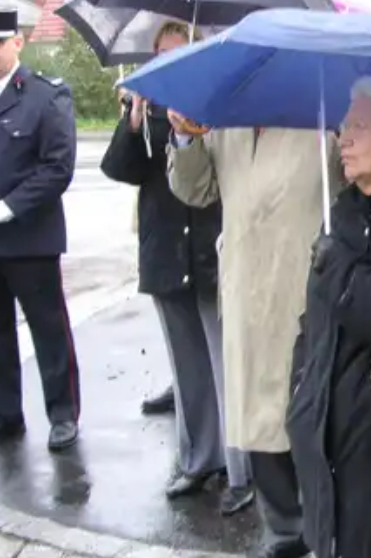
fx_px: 1191
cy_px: 216
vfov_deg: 26.3
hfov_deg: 16.8
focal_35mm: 77
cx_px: 467
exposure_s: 1/60
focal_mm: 6.1
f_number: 2.8
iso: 50
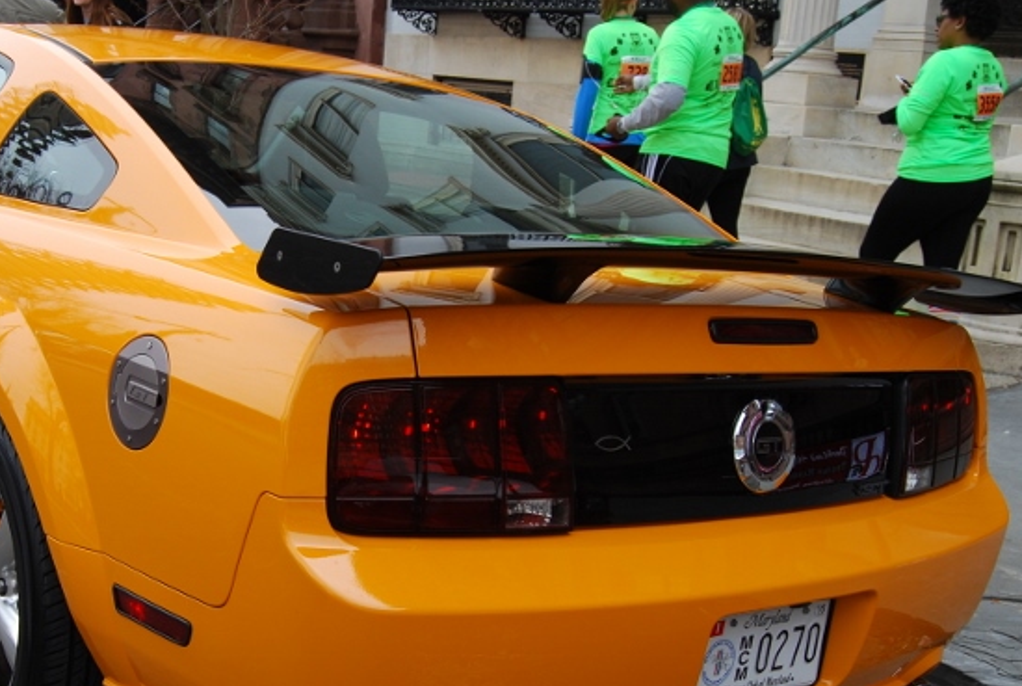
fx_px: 1365
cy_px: 424
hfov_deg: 40.6
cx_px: 346
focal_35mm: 48
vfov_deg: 28.1
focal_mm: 22
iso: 200
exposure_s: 1/250
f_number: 8
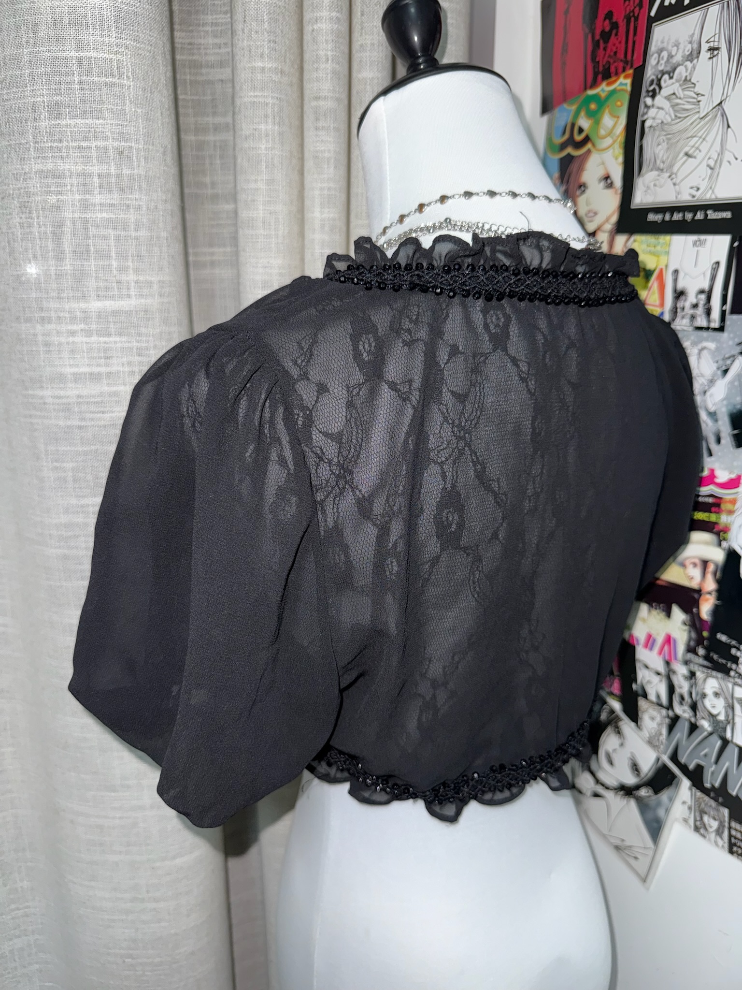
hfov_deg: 56.8
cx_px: 371
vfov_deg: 71.6
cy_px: 495
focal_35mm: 24
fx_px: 686
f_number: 1.78
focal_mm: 6.76
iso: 100
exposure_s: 1/42
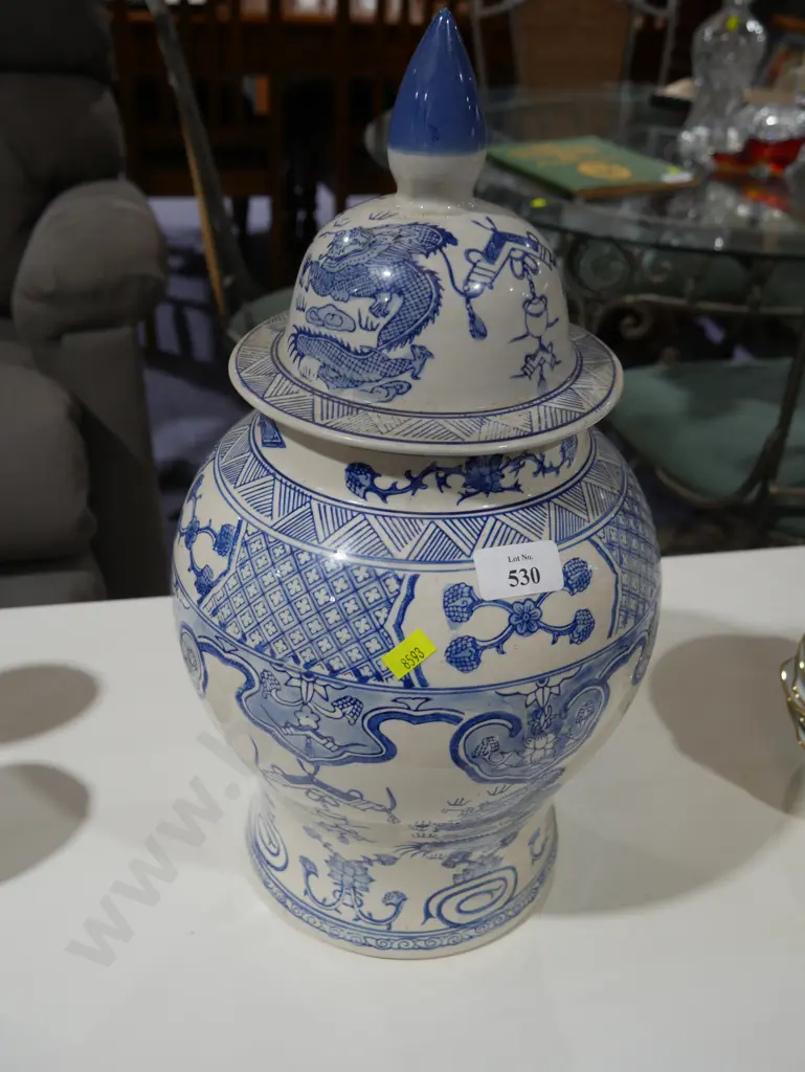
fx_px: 1053
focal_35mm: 34
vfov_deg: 53.9
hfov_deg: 41.8
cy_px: 536
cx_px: 402
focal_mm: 17
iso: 200
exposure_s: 1/60
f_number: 4
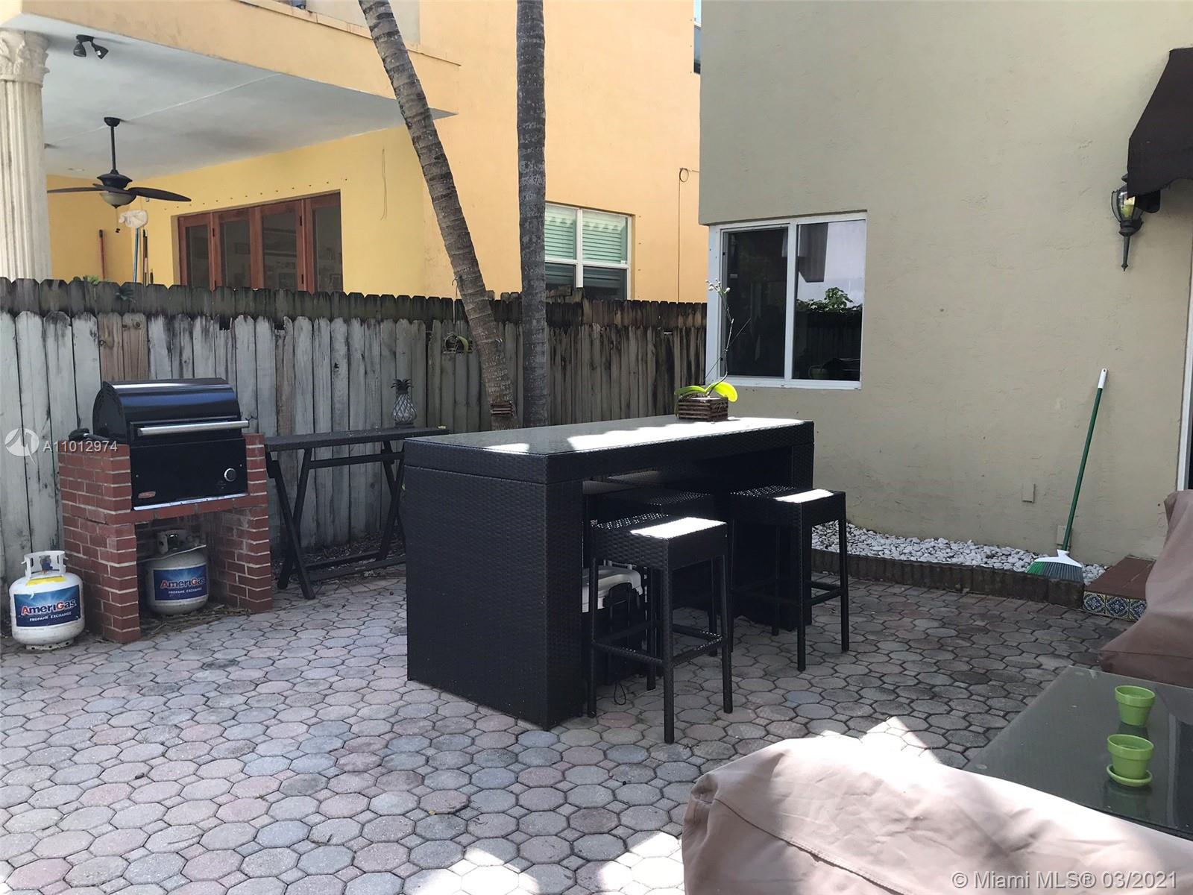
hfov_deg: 63.4
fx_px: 965
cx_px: 596
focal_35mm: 28
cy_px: 448
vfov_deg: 49.7
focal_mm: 3.99
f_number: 1.8
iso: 20
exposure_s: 1/334
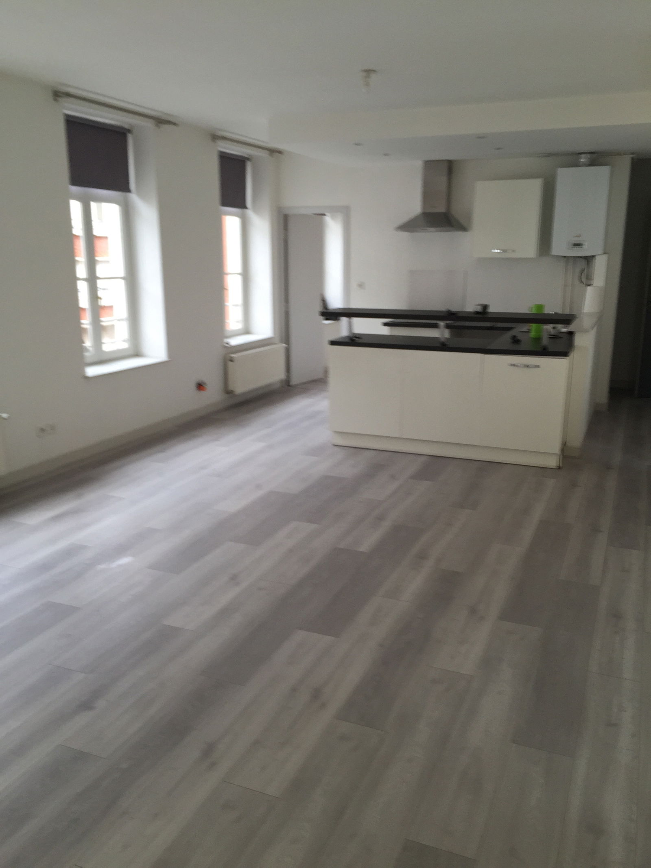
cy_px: 434
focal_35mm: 29
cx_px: 326
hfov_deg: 48.2
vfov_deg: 61.7
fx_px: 727
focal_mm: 4.15
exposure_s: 1/60
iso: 40
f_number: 2.2
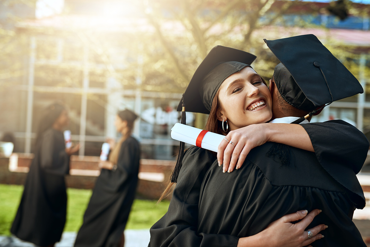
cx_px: 185
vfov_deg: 27.0
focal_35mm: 50
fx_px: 514
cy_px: 124
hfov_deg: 39.6
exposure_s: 1/320
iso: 100
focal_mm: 50
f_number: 2.8
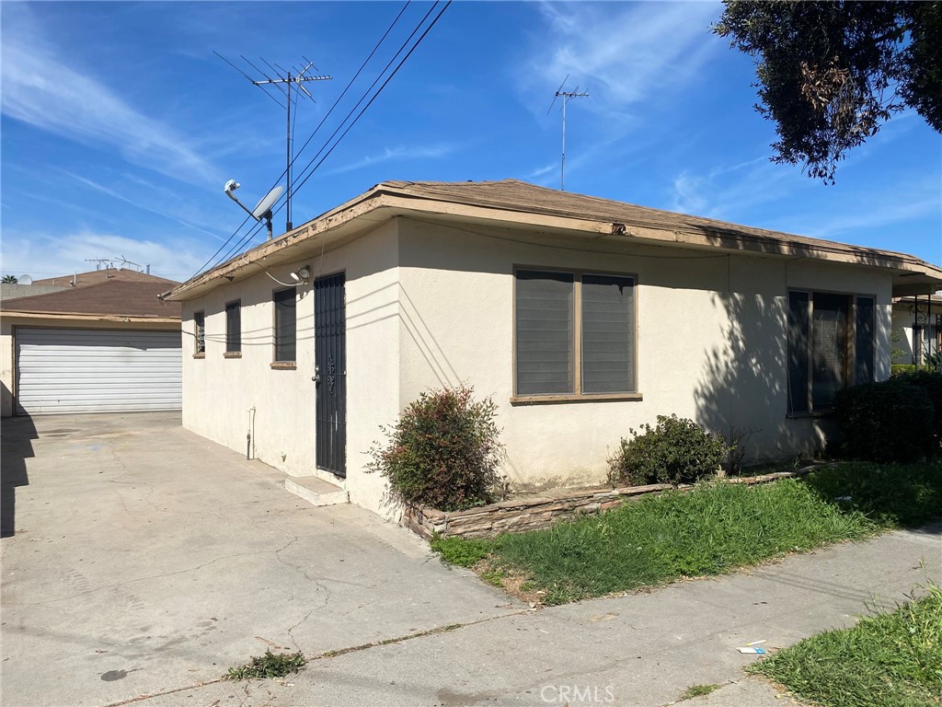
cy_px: 354
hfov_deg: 67.3
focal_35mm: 26
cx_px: 471
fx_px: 708
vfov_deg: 53.1
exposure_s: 1/5495
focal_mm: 4.25
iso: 32
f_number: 1.8
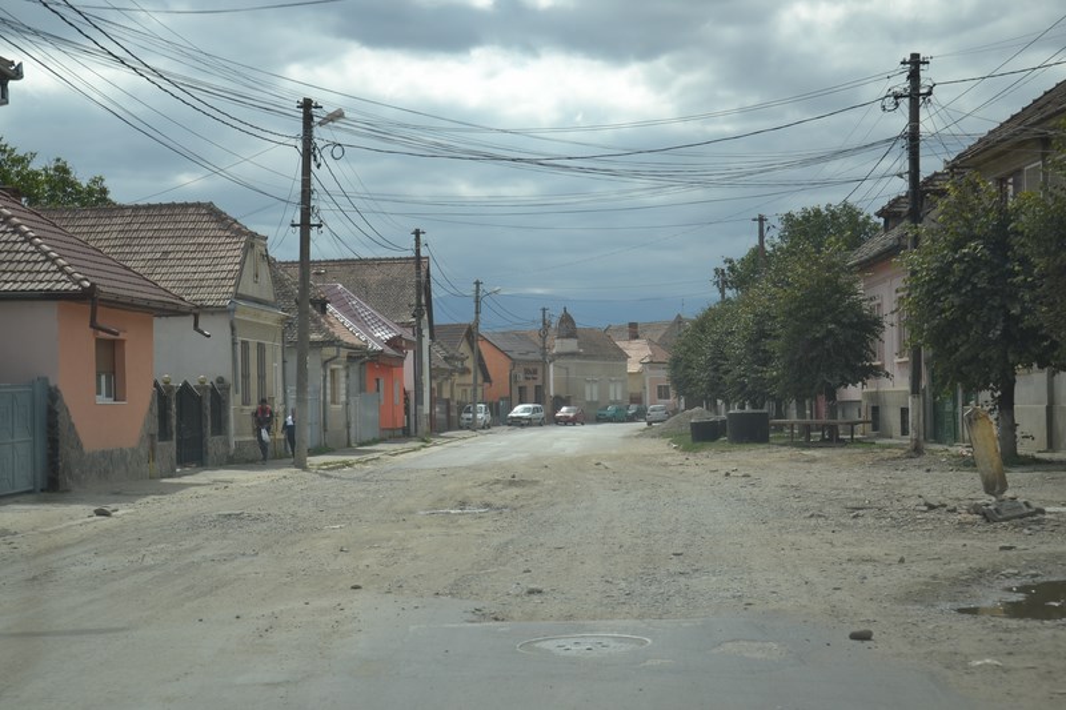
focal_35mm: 60
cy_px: 355
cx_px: 533
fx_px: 1776
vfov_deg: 22.6
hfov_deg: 33.4
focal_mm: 40
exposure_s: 1/160
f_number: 6.3
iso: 100
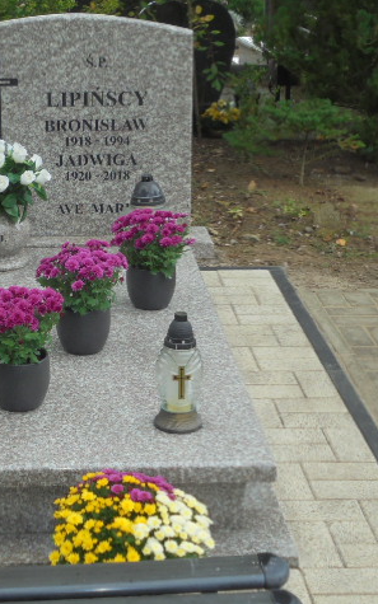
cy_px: 303
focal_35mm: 70
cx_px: 75
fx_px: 1153
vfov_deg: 29.4
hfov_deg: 18.4
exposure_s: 1/100
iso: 100
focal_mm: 8.9
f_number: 4.8
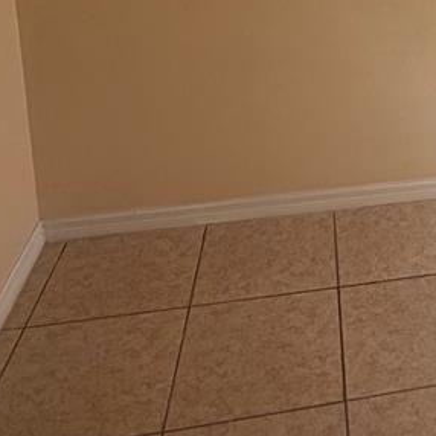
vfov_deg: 29.4
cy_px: -50
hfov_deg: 29.1
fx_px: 741
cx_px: 500
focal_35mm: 52
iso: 125
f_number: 2.2
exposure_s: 1/121
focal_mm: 2.22
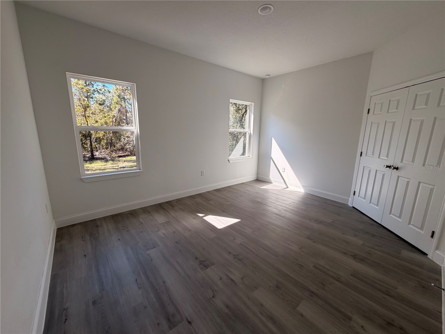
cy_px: 167
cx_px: 222
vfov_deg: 85.7
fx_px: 180
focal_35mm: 14
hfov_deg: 102.1
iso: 64
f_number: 2.2
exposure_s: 1/190
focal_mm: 2.22
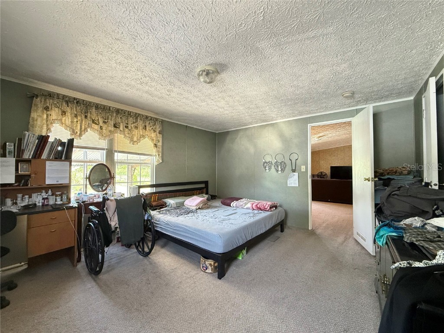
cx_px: 222
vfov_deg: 85.7
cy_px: 166
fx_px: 180
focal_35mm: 14
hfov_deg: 102.1
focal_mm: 2.22
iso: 400
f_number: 2.2
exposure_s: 1/60
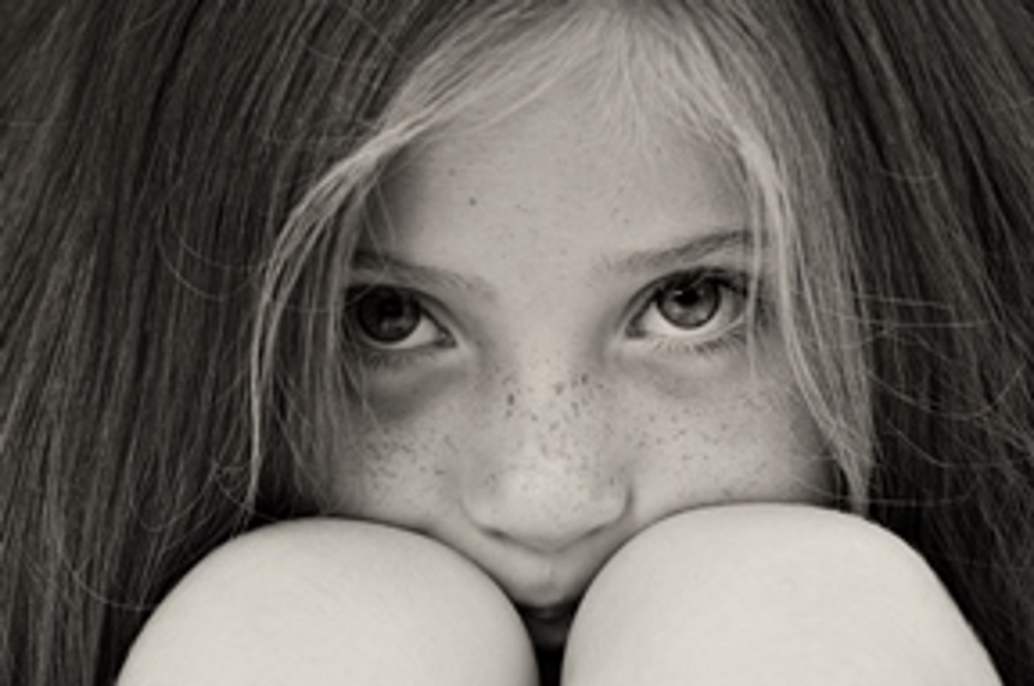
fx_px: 7312
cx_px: 517
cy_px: 343
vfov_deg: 5.4
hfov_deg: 8.1
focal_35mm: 255
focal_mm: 170
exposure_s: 1/200
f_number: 5.6
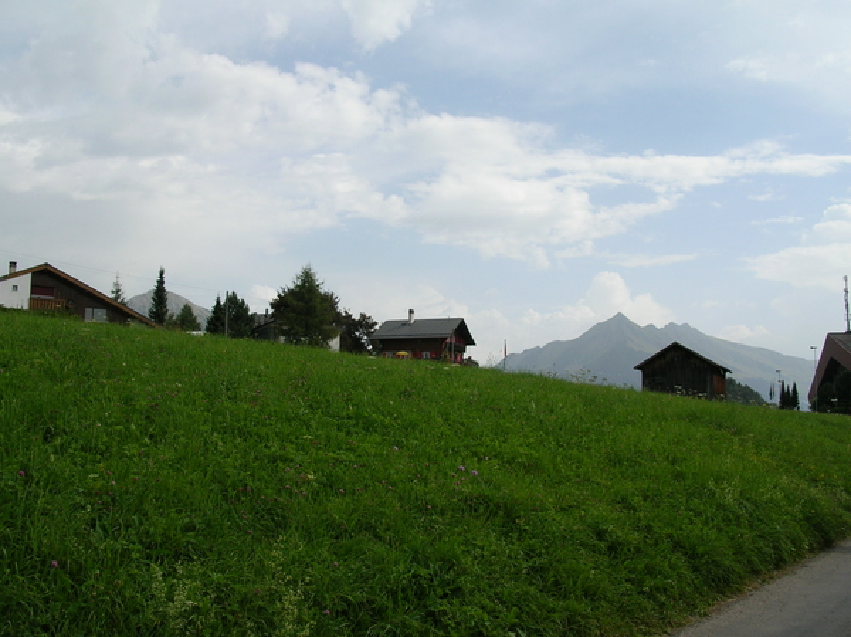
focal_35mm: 36
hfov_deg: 51.4
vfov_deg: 39.6
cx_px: 426
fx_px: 884
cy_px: 318
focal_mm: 6
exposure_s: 1/839
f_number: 3.7
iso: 50
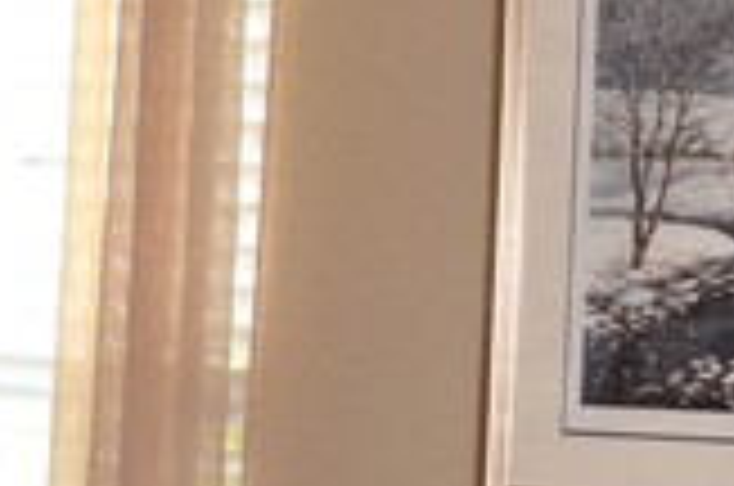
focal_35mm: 170
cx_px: -849
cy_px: 524
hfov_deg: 10.8
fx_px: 3466
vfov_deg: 8.0
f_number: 6.3
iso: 640
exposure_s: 1/60
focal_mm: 17
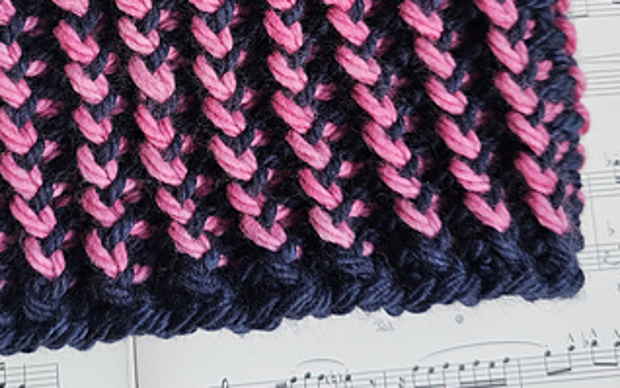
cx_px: 198
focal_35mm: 49
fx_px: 828
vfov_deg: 25.6
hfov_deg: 40.4
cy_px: 41
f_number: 1.7
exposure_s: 1/120
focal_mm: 6.3
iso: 160
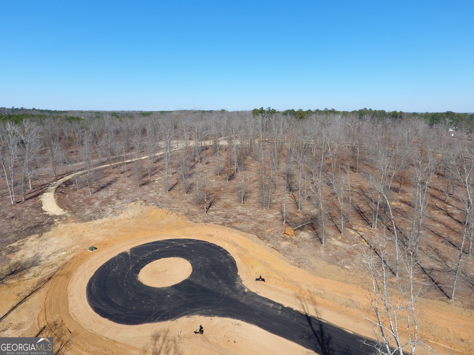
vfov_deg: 66.0
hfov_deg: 81.7
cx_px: 237
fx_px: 274
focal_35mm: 20
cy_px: 178
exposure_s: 1/790
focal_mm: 3.61
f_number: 2.8
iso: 100
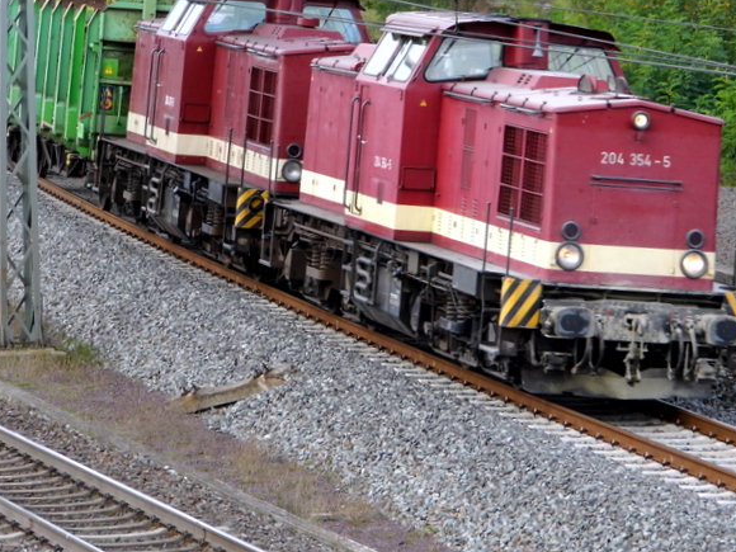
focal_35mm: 247
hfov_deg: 8.0
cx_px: 461
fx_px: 5252
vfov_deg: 6.0
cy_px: 244
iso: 100
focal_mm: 32.1
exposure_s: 1/122
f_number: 5.1
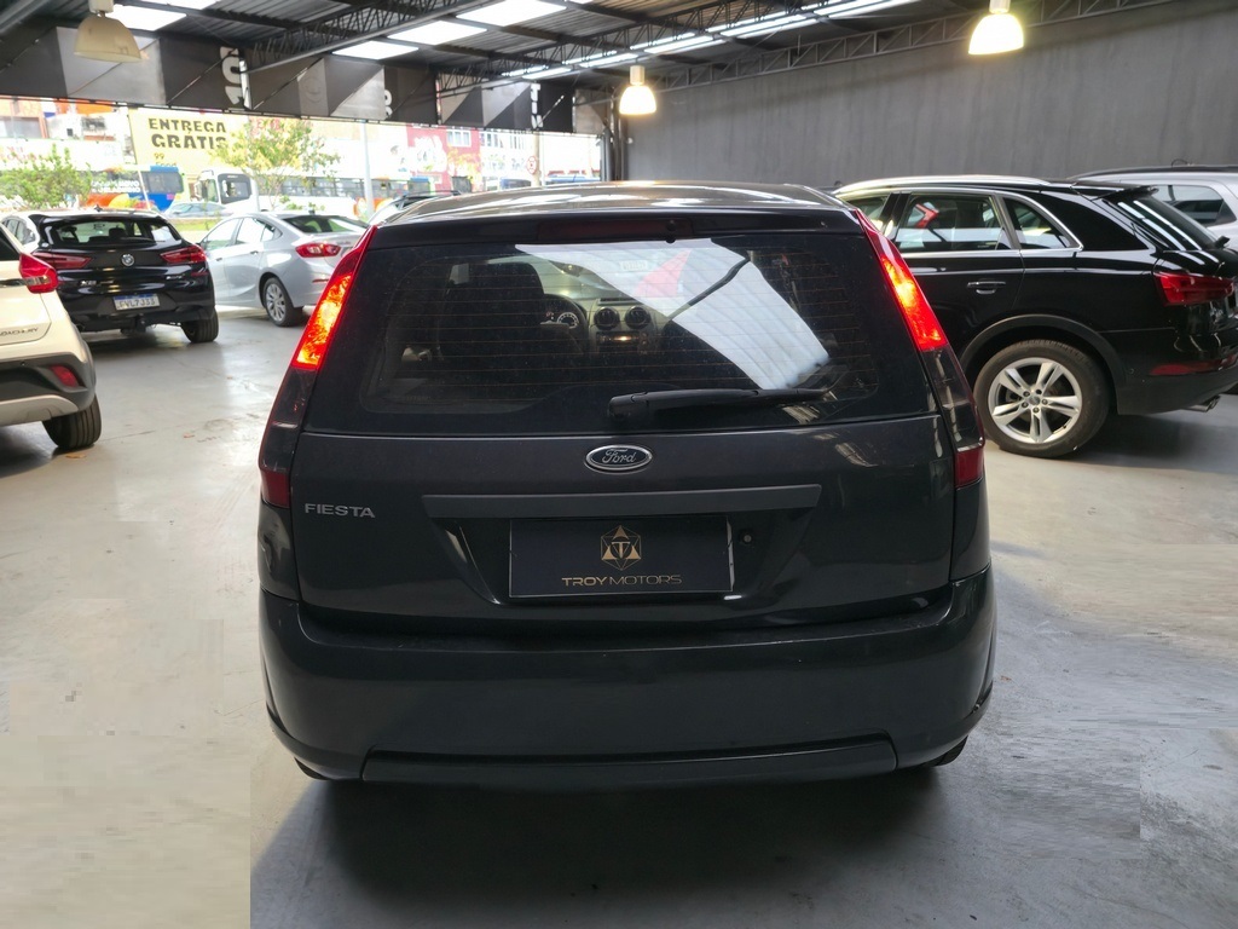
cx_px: 619
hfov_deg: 73.9
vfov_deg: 58.9
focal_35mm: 23
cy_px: 464
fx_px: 823
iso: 400
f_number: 1.7
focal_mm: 6.3
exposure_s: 1/40
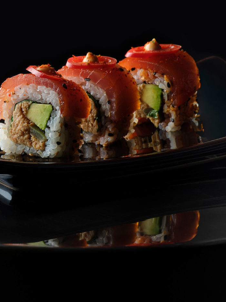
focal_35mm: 245
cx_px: 8
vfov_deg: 8.1
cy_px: 127
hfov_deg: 6.0
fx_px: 2133
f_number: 13
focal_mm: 120
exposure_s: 1/160
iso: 100
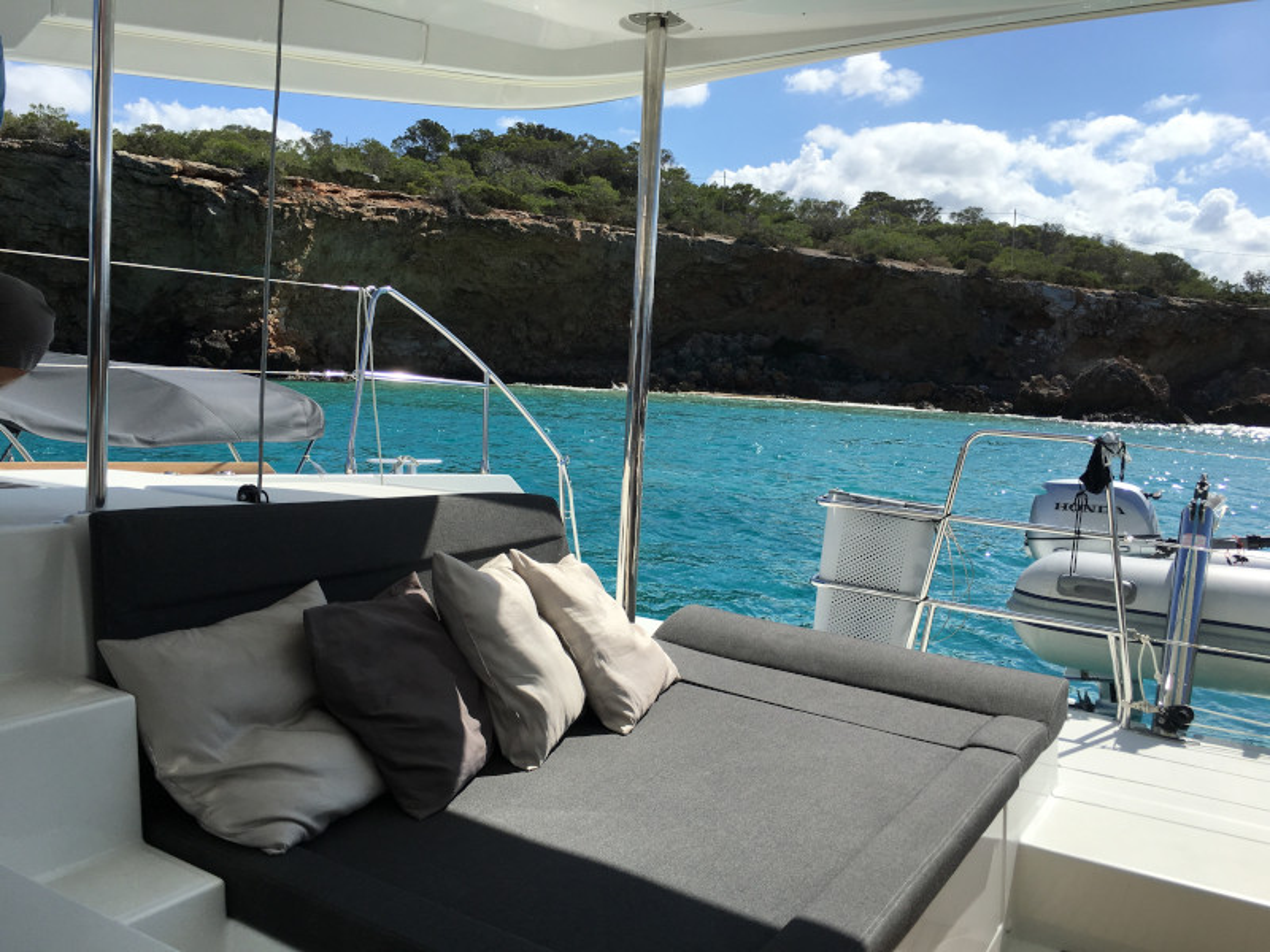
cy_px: 476
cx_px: 635
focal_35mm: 29
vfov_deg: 48.2
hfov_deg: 61.7
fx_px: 1064
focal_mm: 4.15
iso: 25
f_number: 2.2
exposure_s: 1/2564
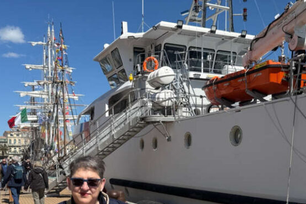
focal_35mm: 46
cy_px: 171
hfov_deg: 42.7
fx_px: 391
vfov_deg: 28.4
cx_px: 168
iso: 80
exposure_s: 1/6711
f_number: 1.78
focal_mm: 6.76
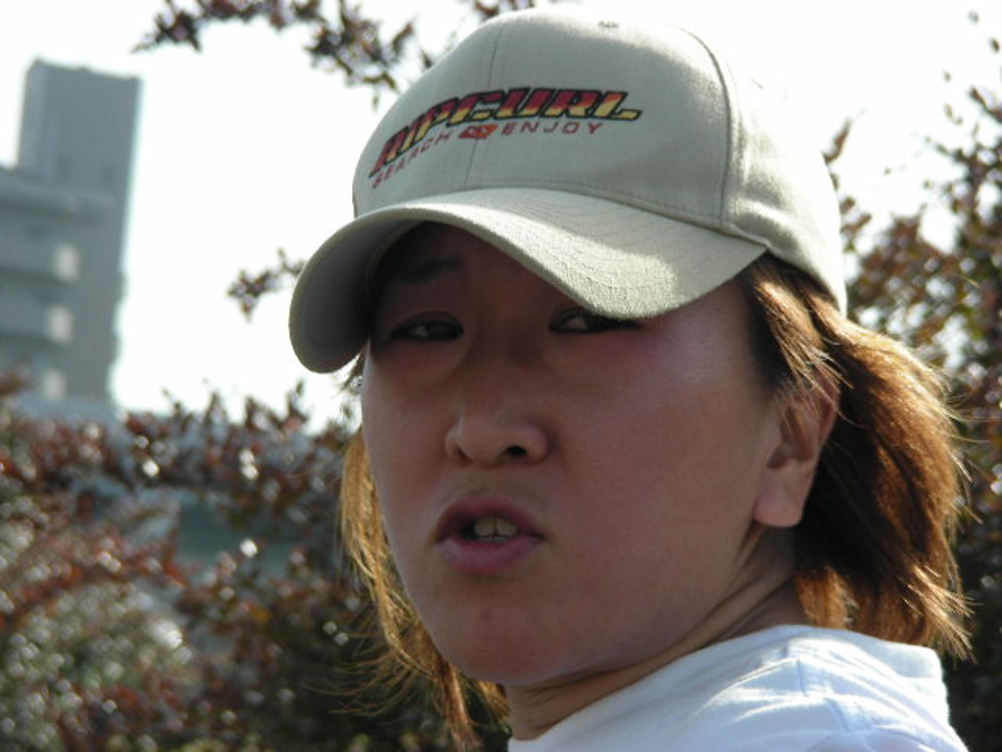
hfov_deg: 13.3
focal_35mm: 148
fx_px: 4284
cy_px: 376
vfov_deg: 10.0
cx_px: 501
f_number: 4
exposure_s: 1/254
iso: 50
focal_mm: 24.7
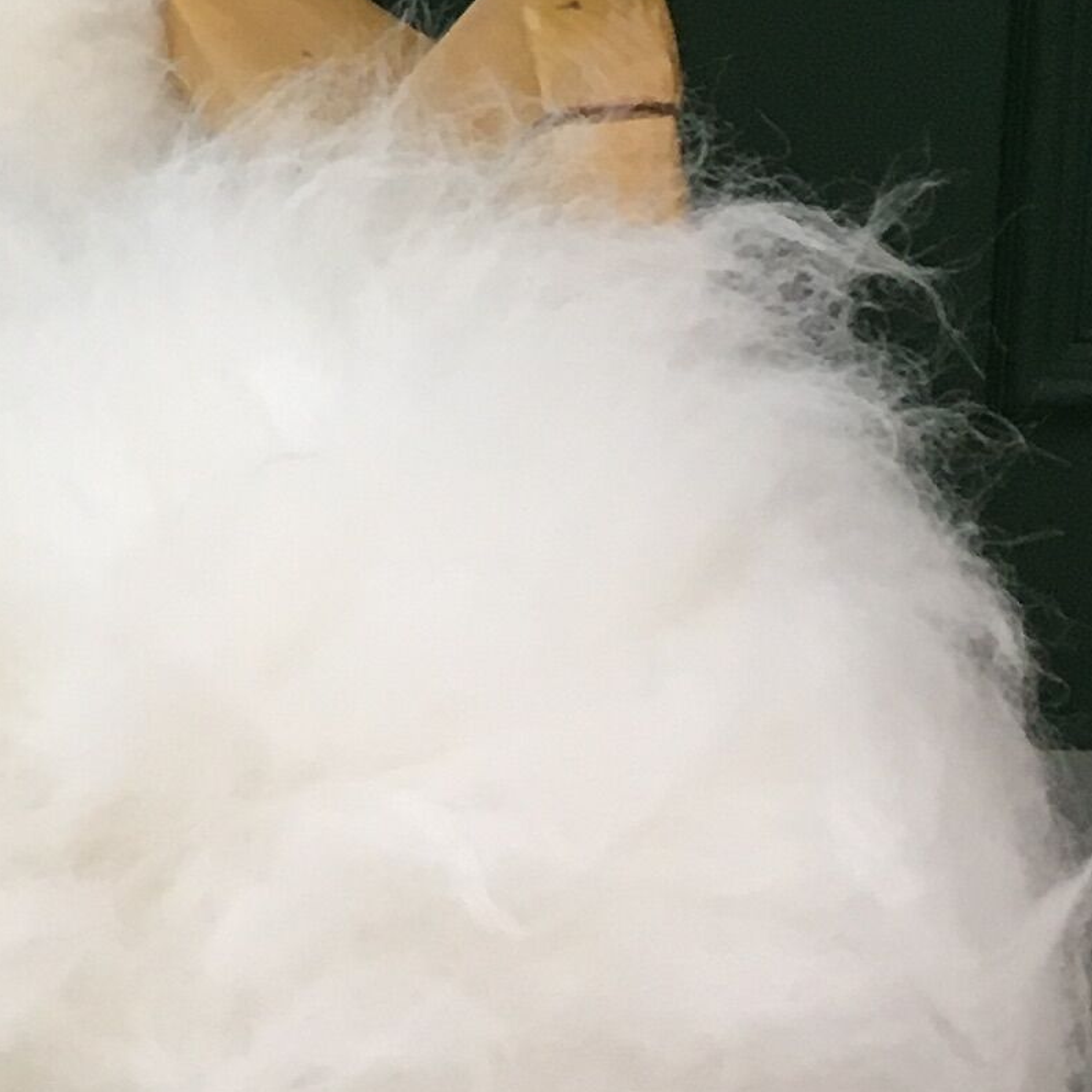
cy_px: 96
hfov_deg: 12.5
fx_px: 4640
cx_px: -723
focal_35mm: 130
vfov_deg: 13.3
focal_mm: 4.15
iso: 100
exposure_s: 1/33
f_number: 2.2
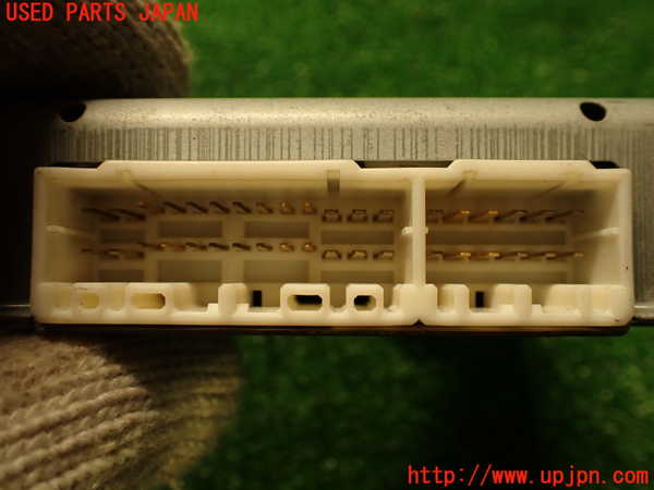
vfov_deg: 44.2
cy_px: 245
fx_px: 605
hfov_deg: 56.8
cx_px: 327
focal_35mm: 32
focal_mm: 5.79
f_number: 2.4
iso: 200
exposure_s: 1/30
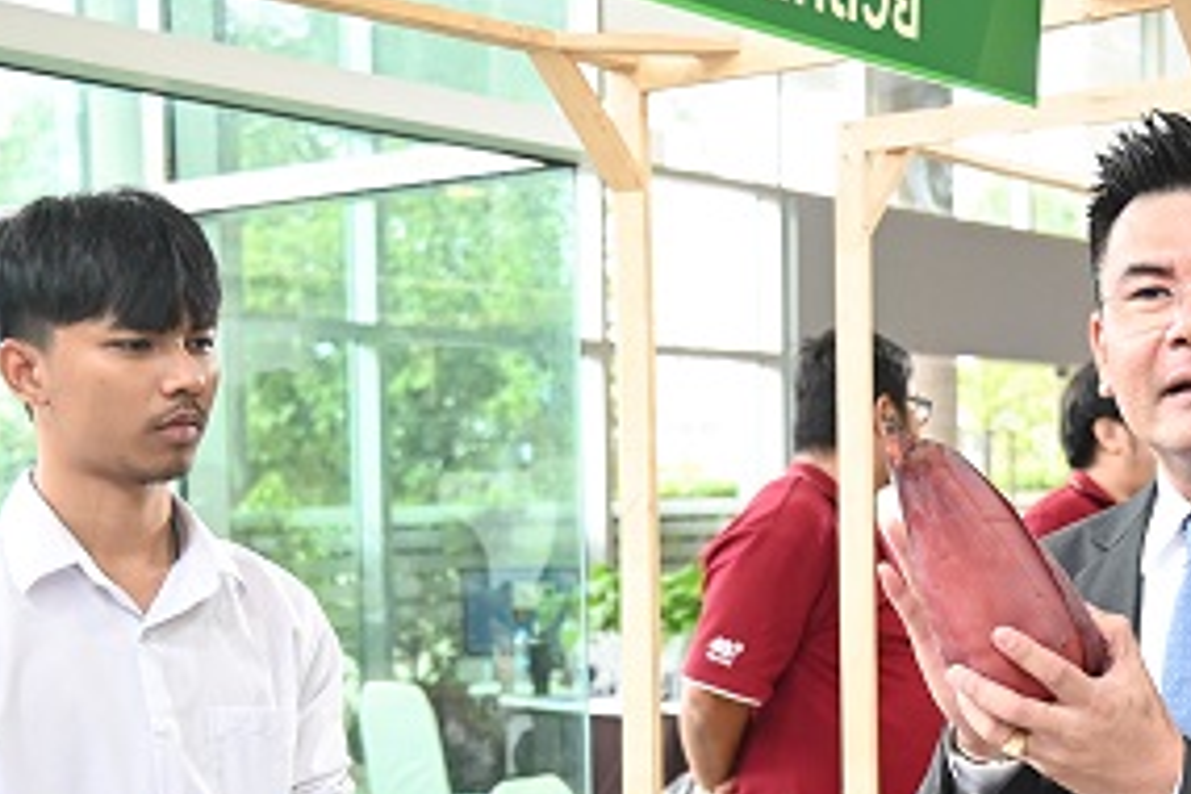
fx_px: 2216
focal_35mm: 67
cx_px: 742
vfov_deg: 20.1
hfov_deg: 30.0
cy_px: 612
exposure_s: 1/160
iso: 2500
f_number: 4
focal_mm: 35
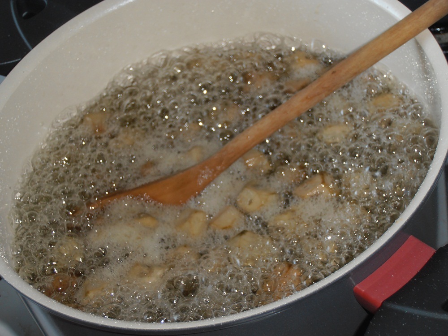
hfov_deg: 22.3
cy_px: 168
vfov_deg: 16.8
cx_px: 224
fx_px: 1139
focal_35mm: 88
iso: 100
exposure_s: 1/50
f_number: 5.1
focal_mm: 15.51
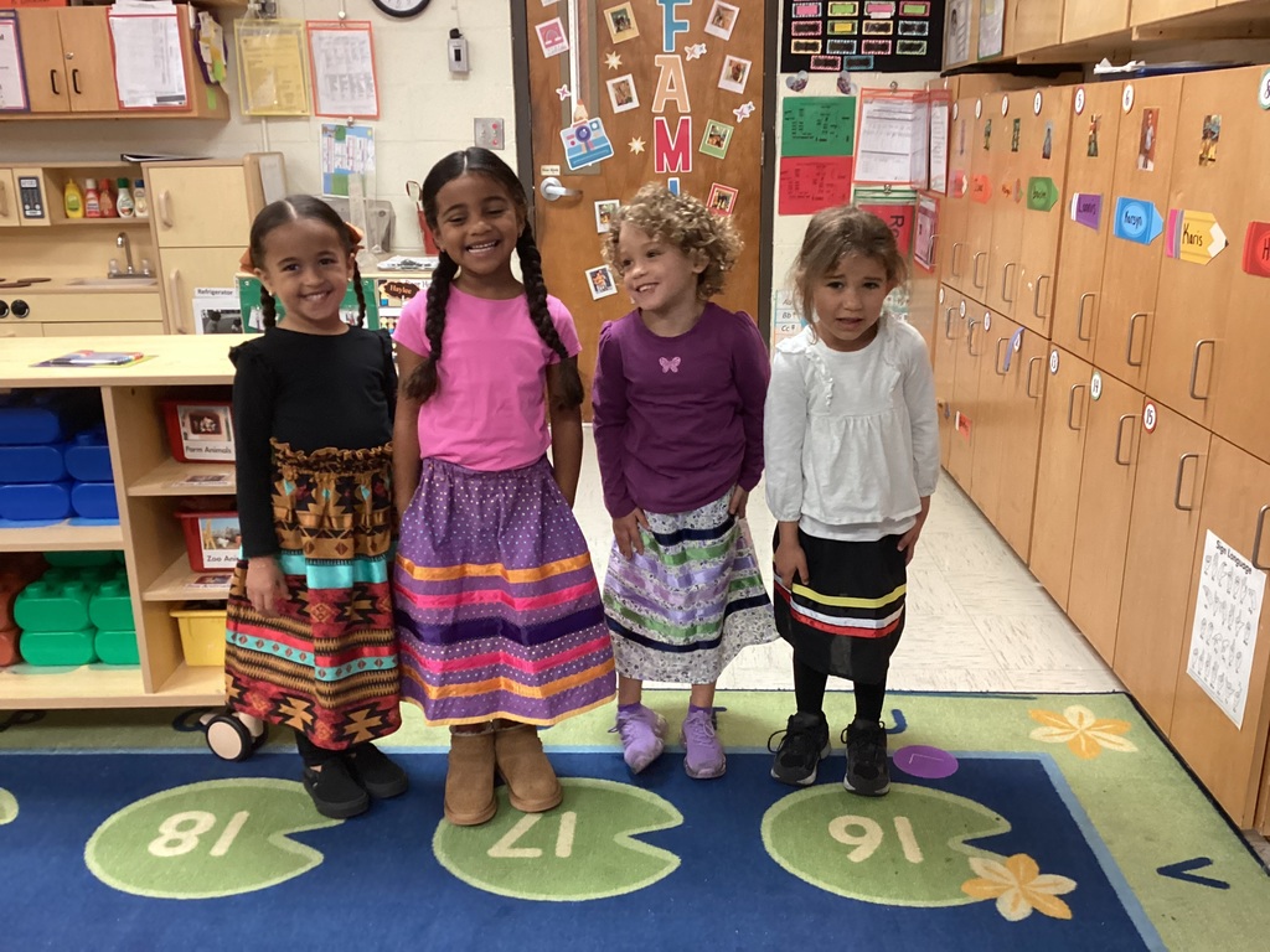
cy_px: 476
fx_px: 1137
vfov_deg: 45.4
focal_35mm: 31
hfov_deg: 58.4
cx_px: 635
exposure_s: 1/50
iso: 320
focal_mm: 3.3
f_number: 2.4
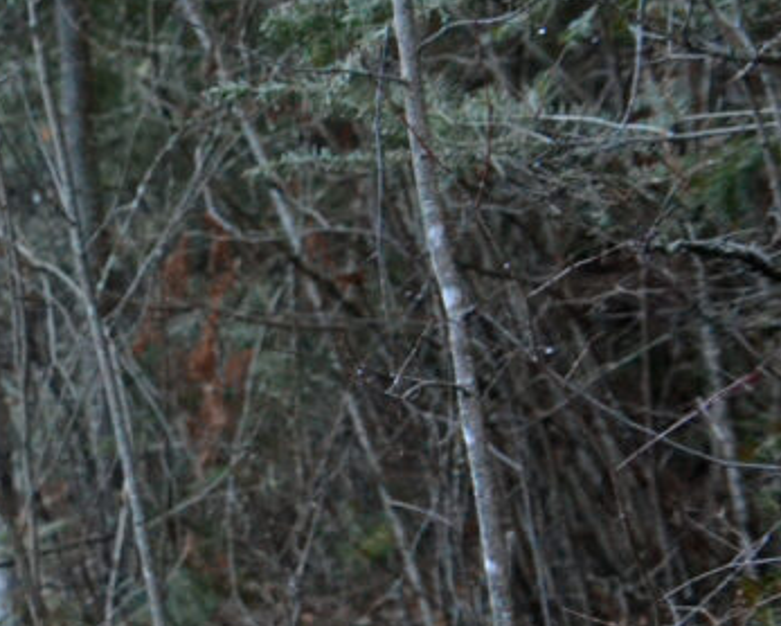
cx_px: -227
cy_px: 400
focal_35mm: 145
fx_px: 3362
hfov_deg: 12.8
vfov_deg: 10.6
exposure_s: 1/500
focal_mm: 35
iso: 2800
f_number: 4
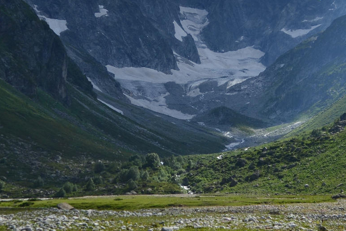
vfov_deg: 20.9
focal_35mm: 65
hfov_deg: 30.8
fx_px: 625
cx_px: 224
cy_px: 86
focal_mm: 24
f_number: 4
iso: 100
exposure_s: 1/1000
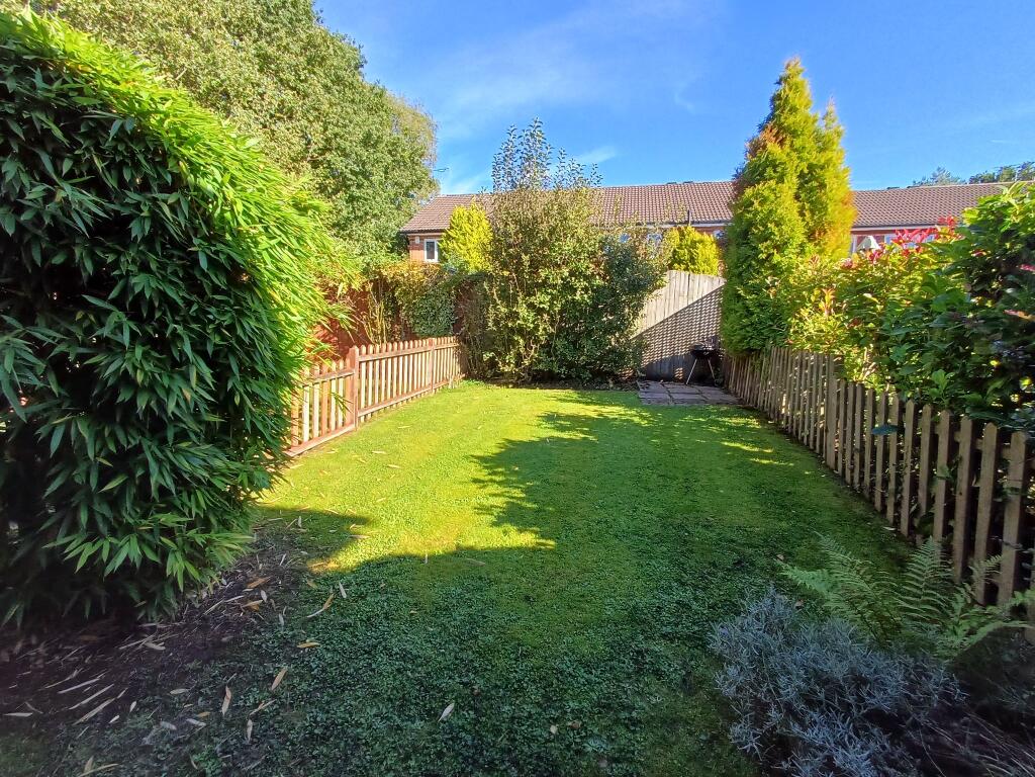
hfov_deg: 94.5
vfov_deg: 78.1
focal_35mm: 16
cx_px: 518
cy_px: 388
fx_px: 478
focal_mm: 1.64
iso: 40
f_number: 2.2
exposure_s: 1/337
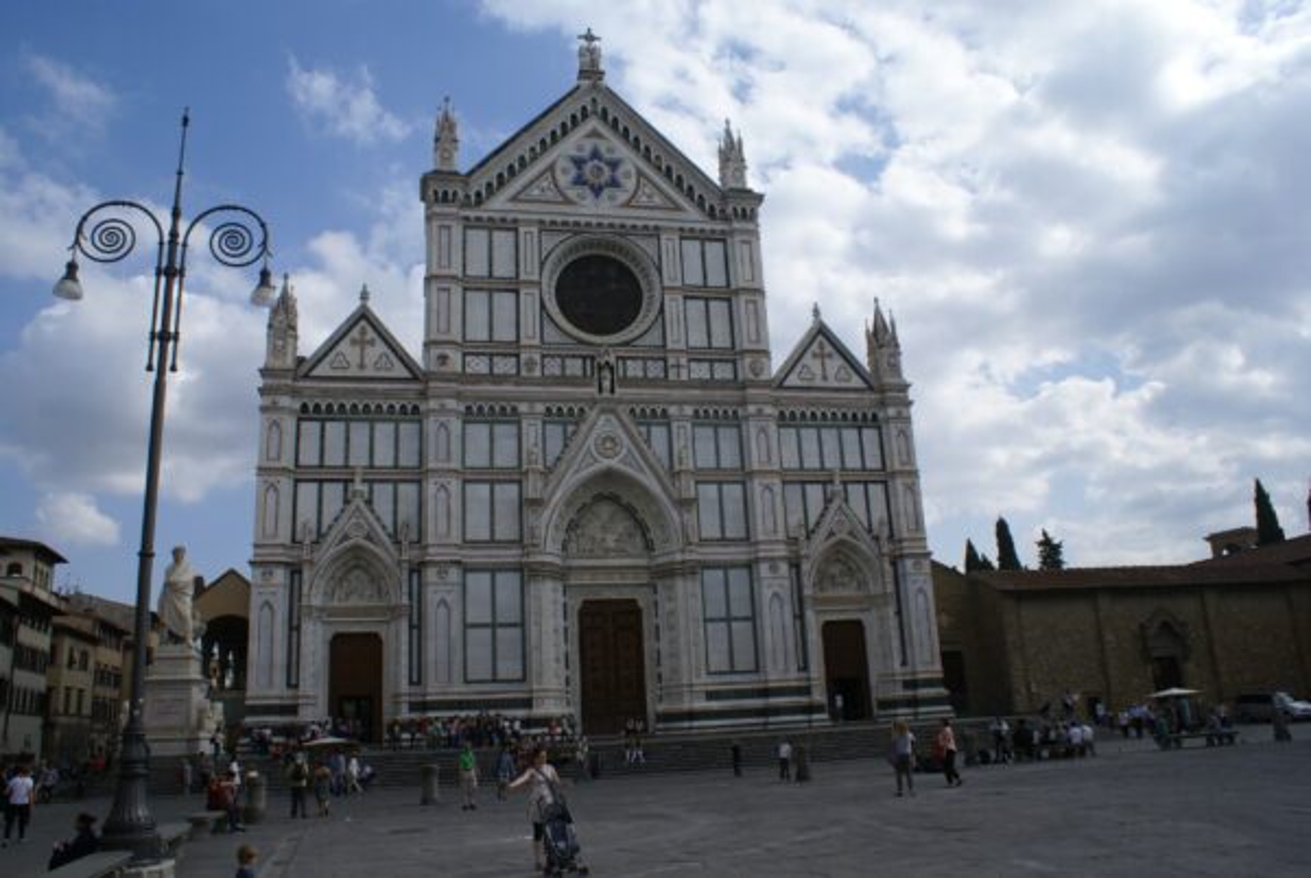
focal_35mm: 27
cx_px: 656
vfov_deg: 48.1
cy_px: 439
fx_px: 985
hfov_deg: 67.3
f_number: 10
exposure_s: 1/250
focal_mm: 18
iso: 100
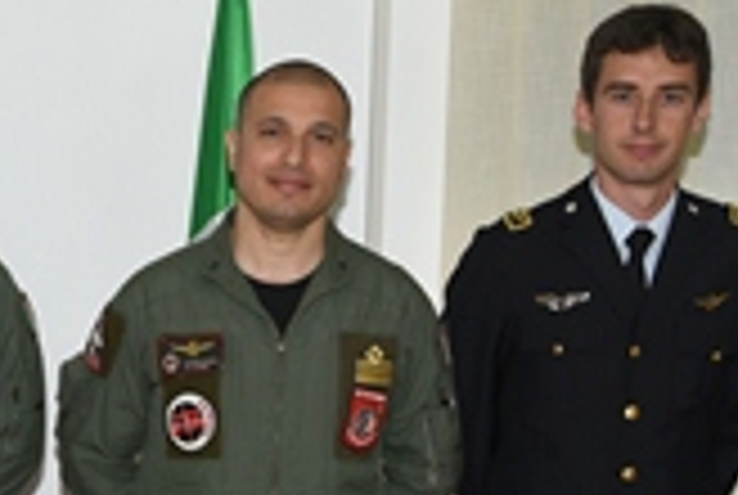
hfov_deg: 22.0
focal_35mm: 88
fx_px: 1807
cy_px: 513
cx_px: -40
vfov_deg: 15.3
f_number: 7.1
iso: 400
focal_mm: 24
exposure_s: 1/100
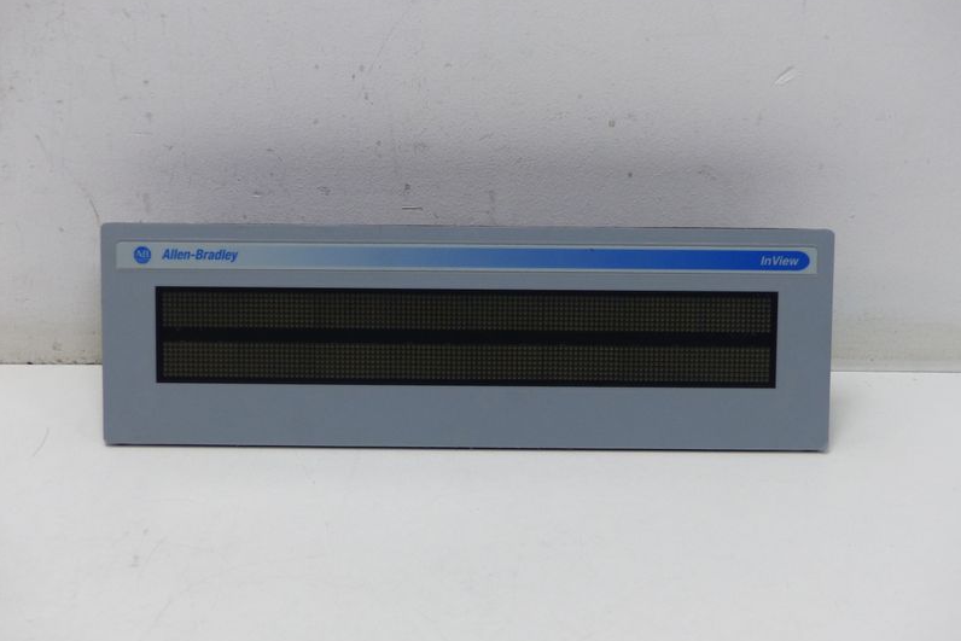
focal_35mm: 69
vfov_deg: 19.7
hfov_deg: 29.2
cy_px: 307
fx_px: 1842
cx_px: 479
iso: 160
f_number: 2.8
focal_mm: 11.9
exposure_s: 1/60
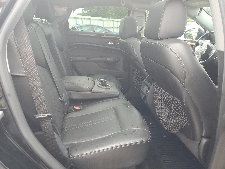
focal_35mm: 26
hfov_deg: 67.3
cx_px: 112
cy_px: 84
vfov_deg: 53.1
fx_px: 169
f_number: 1.5
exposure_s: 1/120
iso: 52
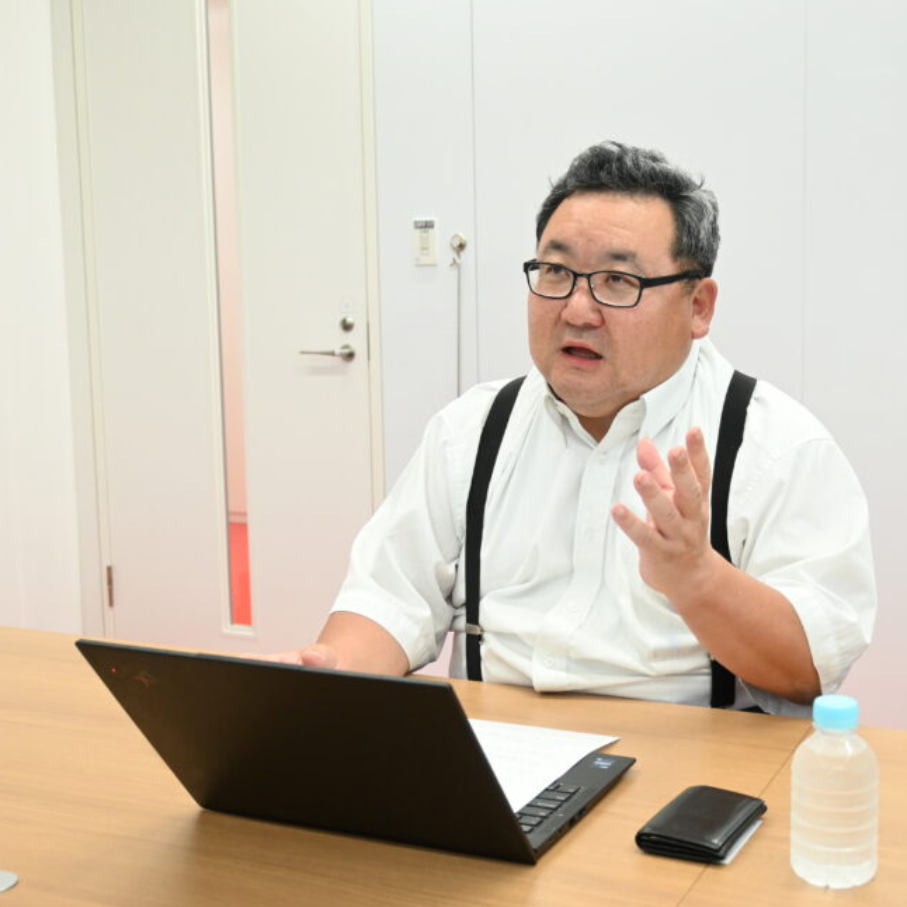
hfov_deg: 38.8
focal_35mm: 43
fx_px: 1275
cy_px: 451
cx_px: 587
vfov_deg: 39.2
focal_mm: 22
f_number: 4
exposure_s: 1/125
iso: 1250
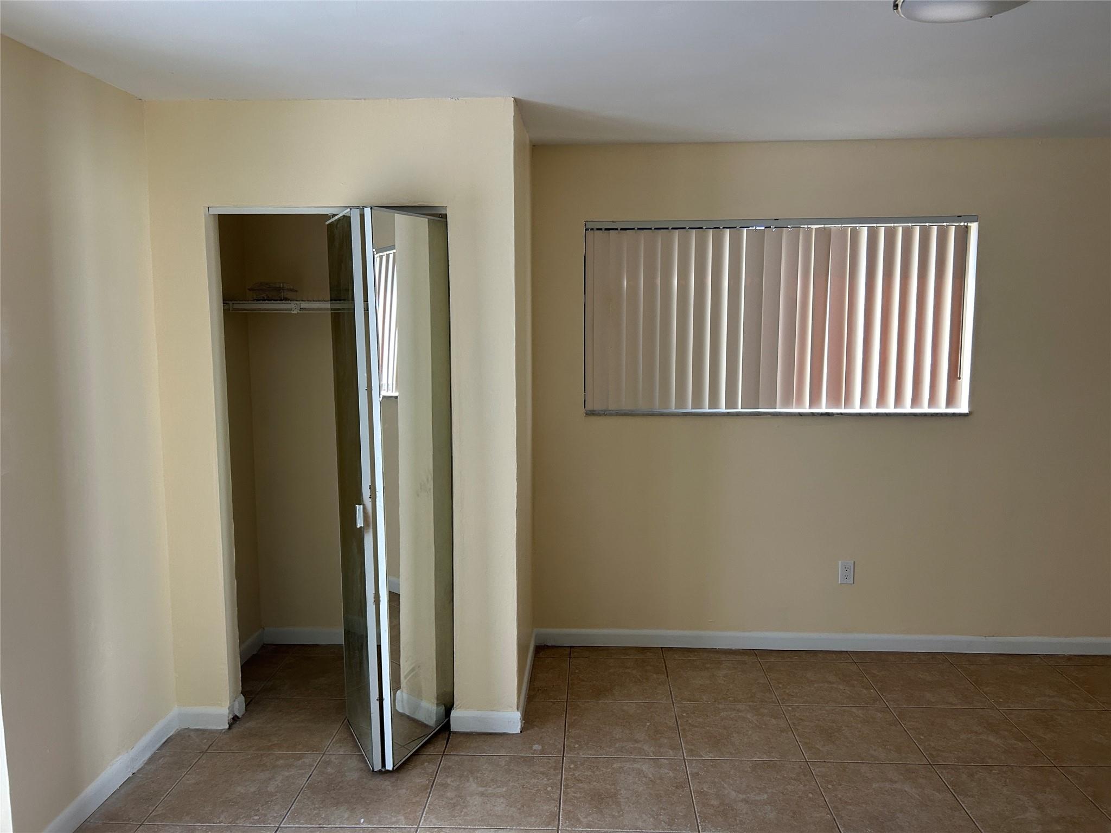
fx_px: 834
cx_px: 556
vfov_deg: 53.1
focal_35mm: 26
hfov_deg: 67.3
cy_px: 416
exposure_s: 1/108
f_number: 1.5
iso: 125
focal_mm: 5.7
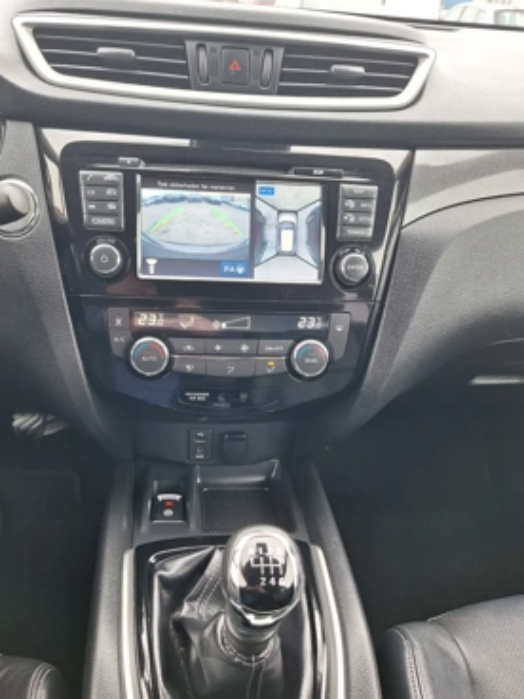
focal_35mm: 25
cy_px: 374
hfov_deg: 54.8
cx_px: 243
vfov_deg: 69.3
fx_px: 505
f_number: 1.8
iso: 64
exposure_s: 1/50
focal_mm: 5.54
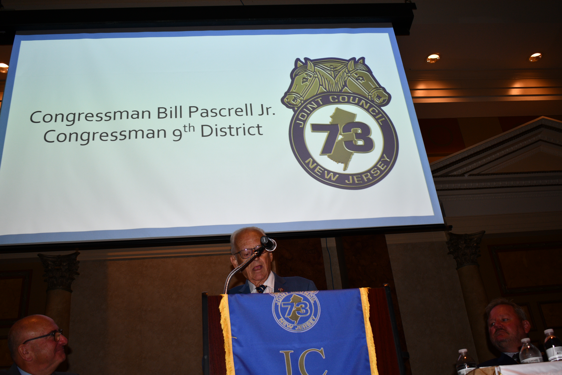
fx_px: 578
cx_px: 281
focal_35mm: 37
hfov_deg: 51.9
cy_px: 188
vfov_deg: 35.9
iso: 360
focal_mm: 25
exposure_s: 1/125
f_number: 4
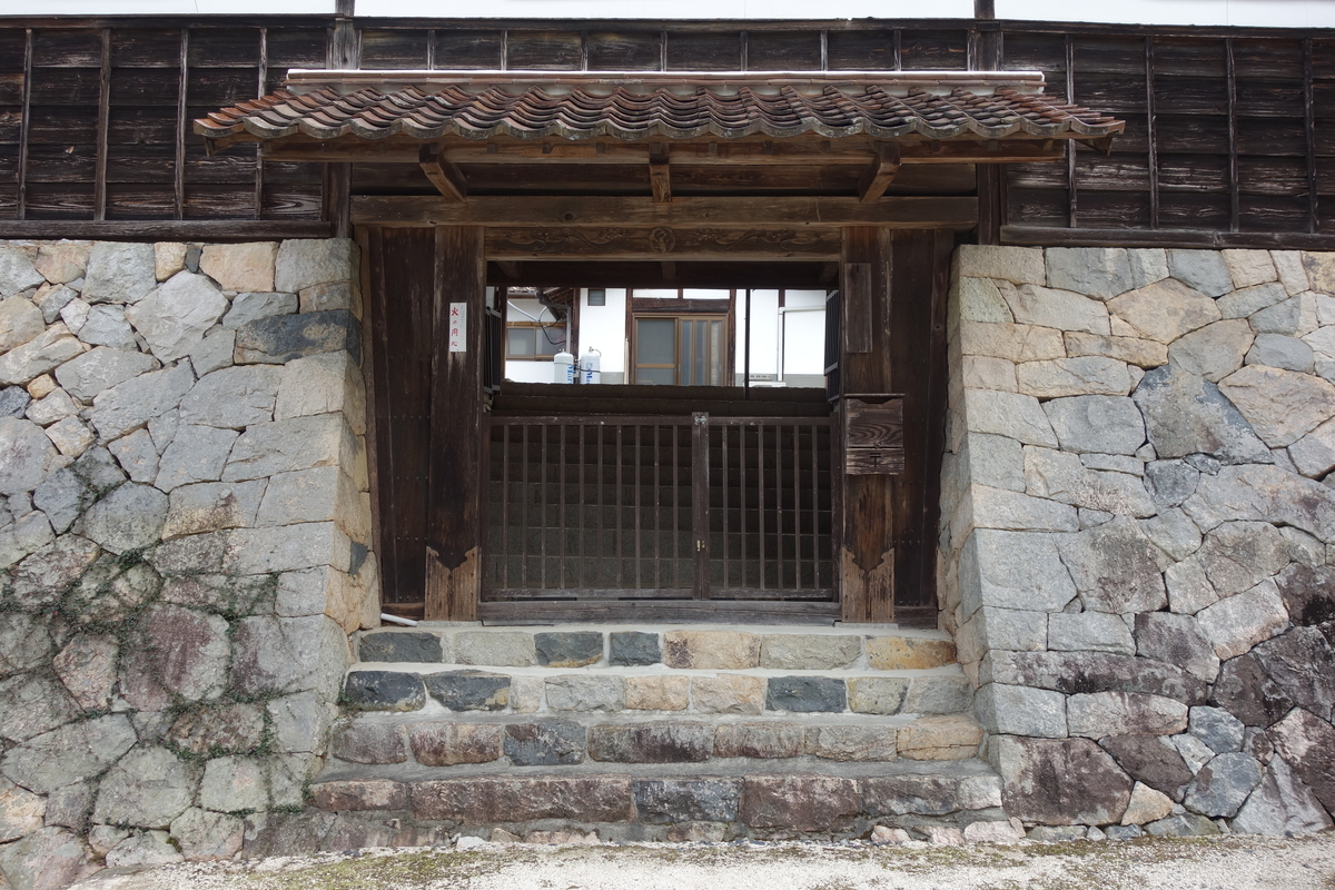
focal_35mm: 28
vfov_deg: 46.4
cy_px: 445
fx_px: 1038
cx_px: 668
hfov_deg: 65.5
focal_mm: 10.4
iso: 125
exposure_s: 1/100
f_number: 5
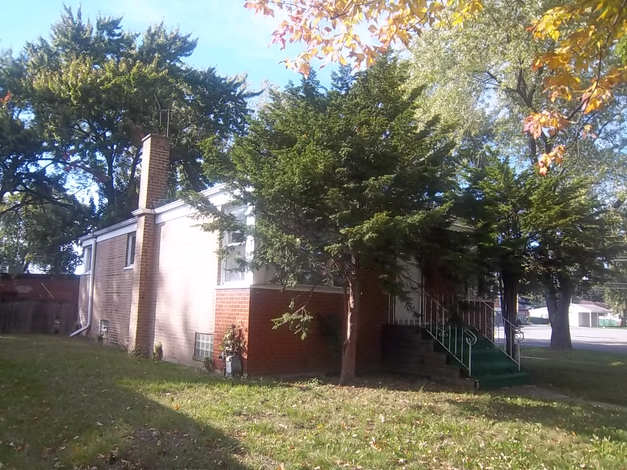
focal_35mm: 28
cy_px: 235
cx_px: 314
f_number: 3.5
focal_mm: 5.05
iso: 64
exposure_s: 1/250
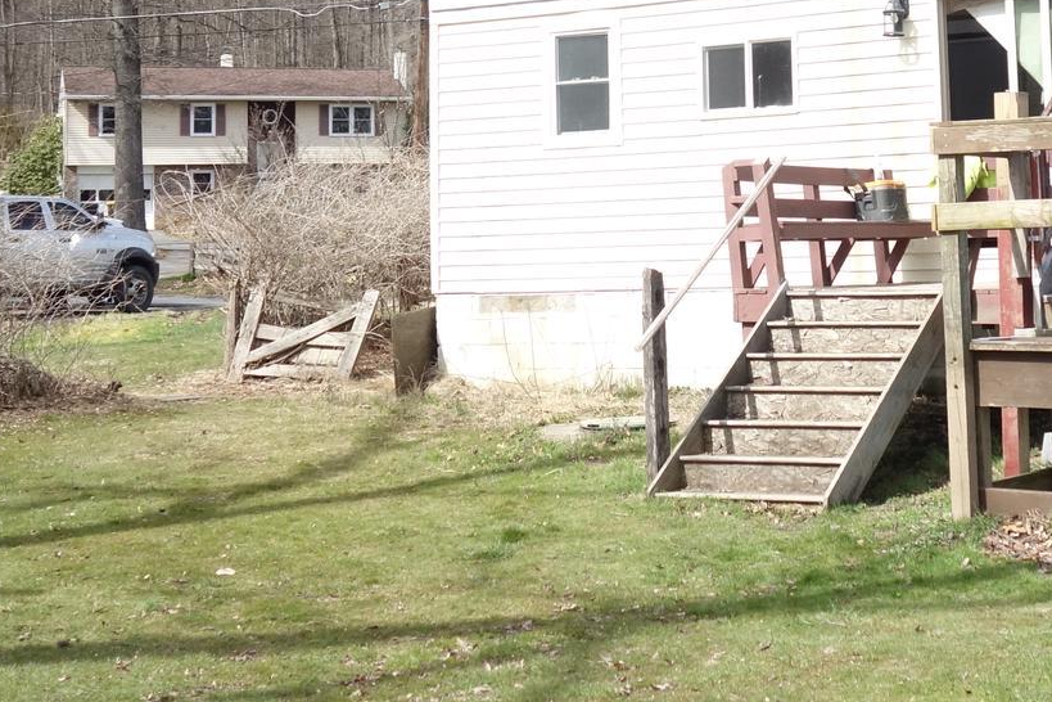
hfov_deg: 28.4
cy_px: 37
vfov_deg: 19.0
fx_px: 2045
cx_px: 790
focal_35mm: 70
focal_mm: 10.4
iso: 400
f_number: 2.8
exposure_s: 1/2000
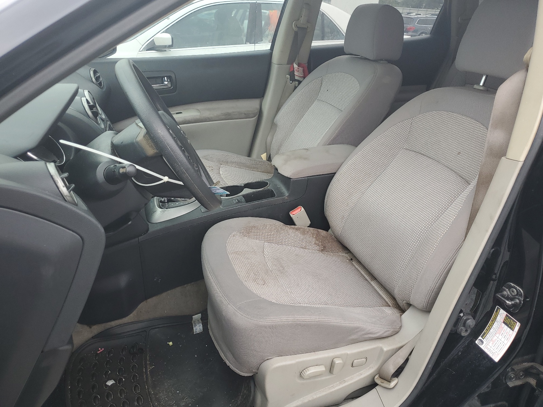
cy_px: 204
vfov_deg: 53.1
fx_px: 408
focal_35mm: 26
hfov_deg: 67.3
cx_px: 272
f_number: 1.5
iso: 50
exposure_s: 1/263
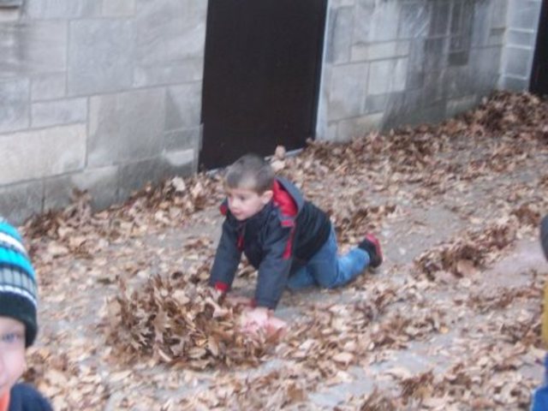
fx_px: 1045
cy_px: 206
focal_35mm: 66
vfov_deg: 22.3
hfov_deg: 29.4
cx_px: 274
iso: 200
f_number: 4.1
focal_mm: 11
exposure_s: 1/76.6
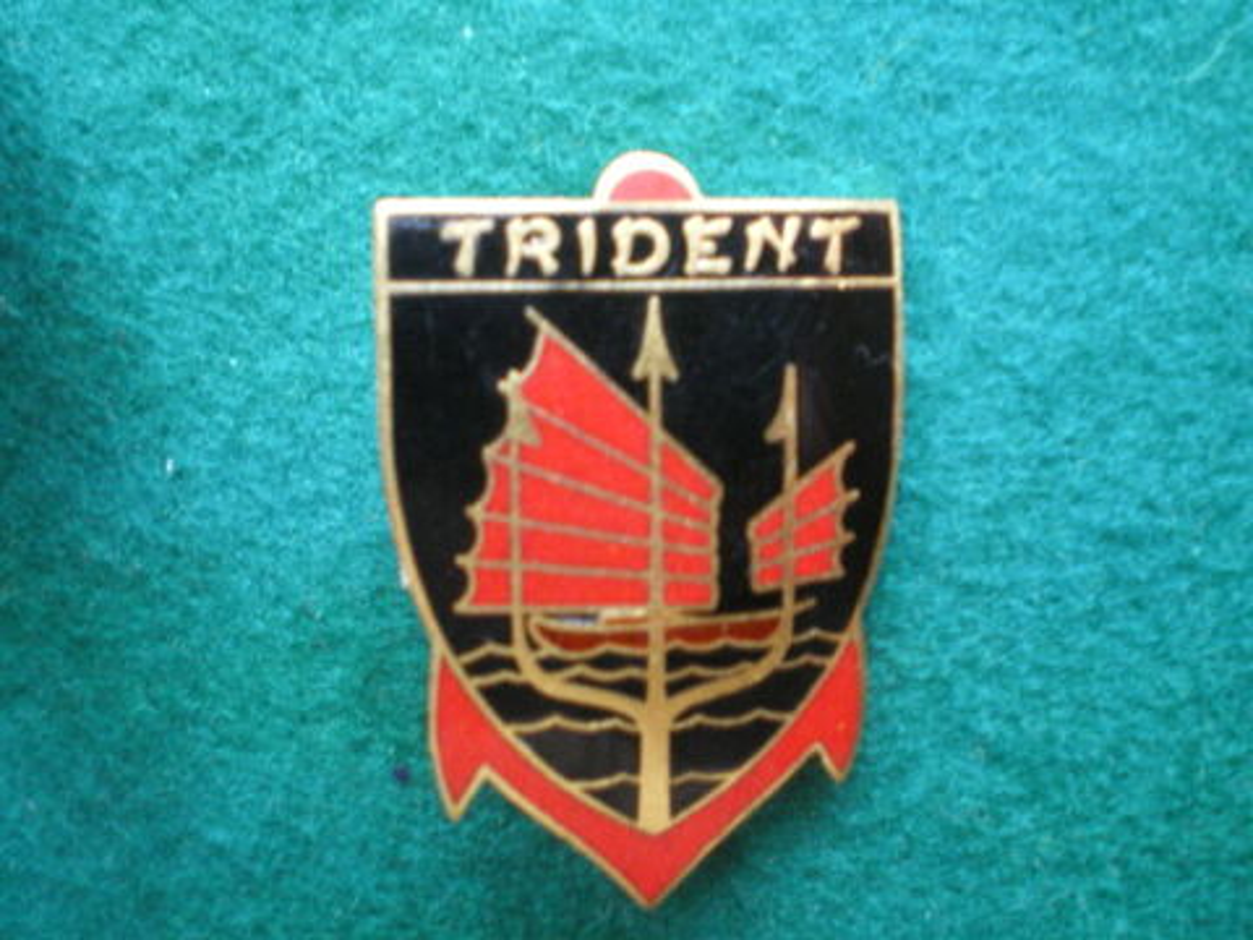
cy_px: 470
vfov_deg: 37.7
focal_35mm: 38
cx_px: 626
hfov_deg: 49.0
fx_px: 1375
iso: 400
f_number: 3.1
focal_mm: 6.3
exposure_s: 1/4
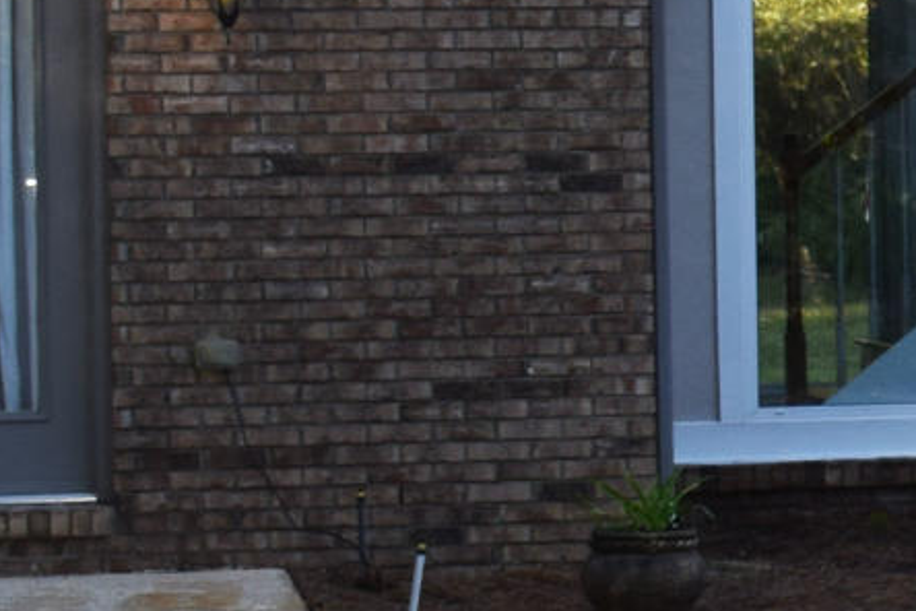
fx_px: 5674
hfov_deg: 8.8
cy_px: 118
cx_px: 1671
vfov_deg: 6.2
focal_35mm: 223
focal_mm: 22
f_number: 5.6
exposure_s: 1/125
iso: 160
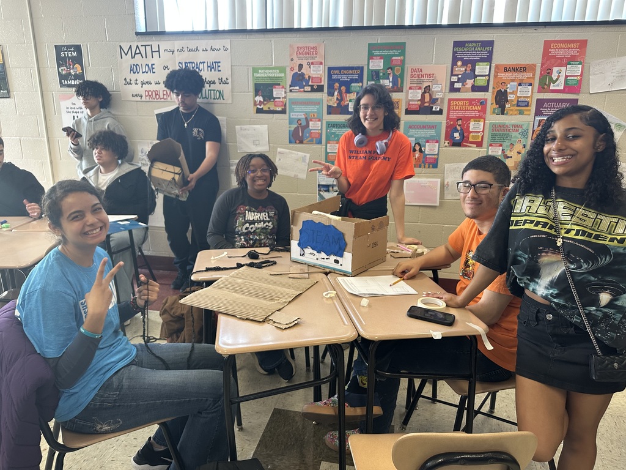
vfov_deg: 56.8
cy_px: 235
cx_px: 313
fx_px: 434
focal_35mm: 24
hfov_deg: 71.6
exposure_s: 1/60
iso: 200
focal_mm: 6.86
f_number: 1.78
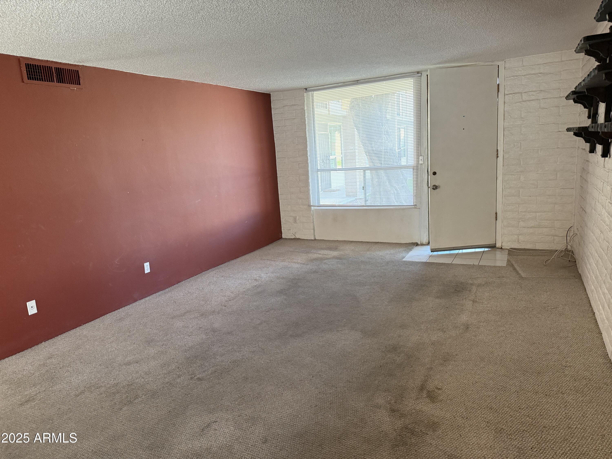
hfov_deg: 71.6
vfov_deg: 56.8
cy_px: 230
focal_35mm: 24
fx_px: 424
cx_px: 306
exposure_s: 1/120
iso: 320
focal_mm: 6.76
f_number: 1.78
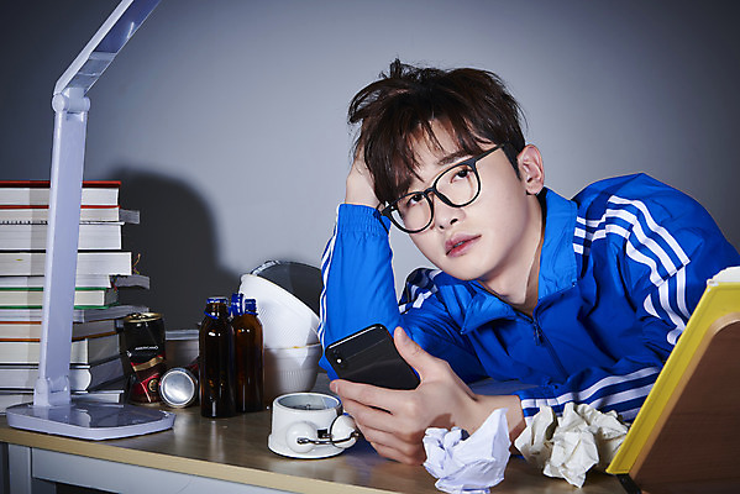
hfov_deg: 28.8
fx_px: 1440
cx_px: 370
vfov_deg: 19.5
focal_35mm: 70
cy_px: 247
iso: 100
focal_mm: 70
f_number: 16
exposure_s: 1/125
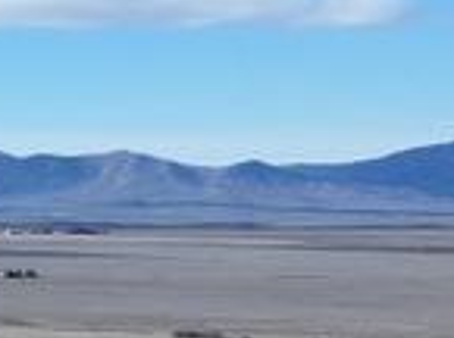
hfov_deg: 9.3
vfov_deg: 8.3
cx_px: -899
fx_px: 2224
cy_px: 643
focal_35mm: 170
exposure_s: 1/2000
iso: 160
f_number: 2.8
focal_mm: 12.29
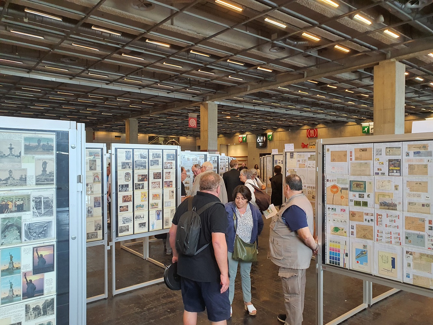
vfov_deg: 53.1
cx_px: 216
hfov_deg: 67.3
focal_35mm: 26
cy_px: 162
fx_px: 325
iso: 320
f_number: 2.4
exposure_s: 1/100
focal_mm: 4.3
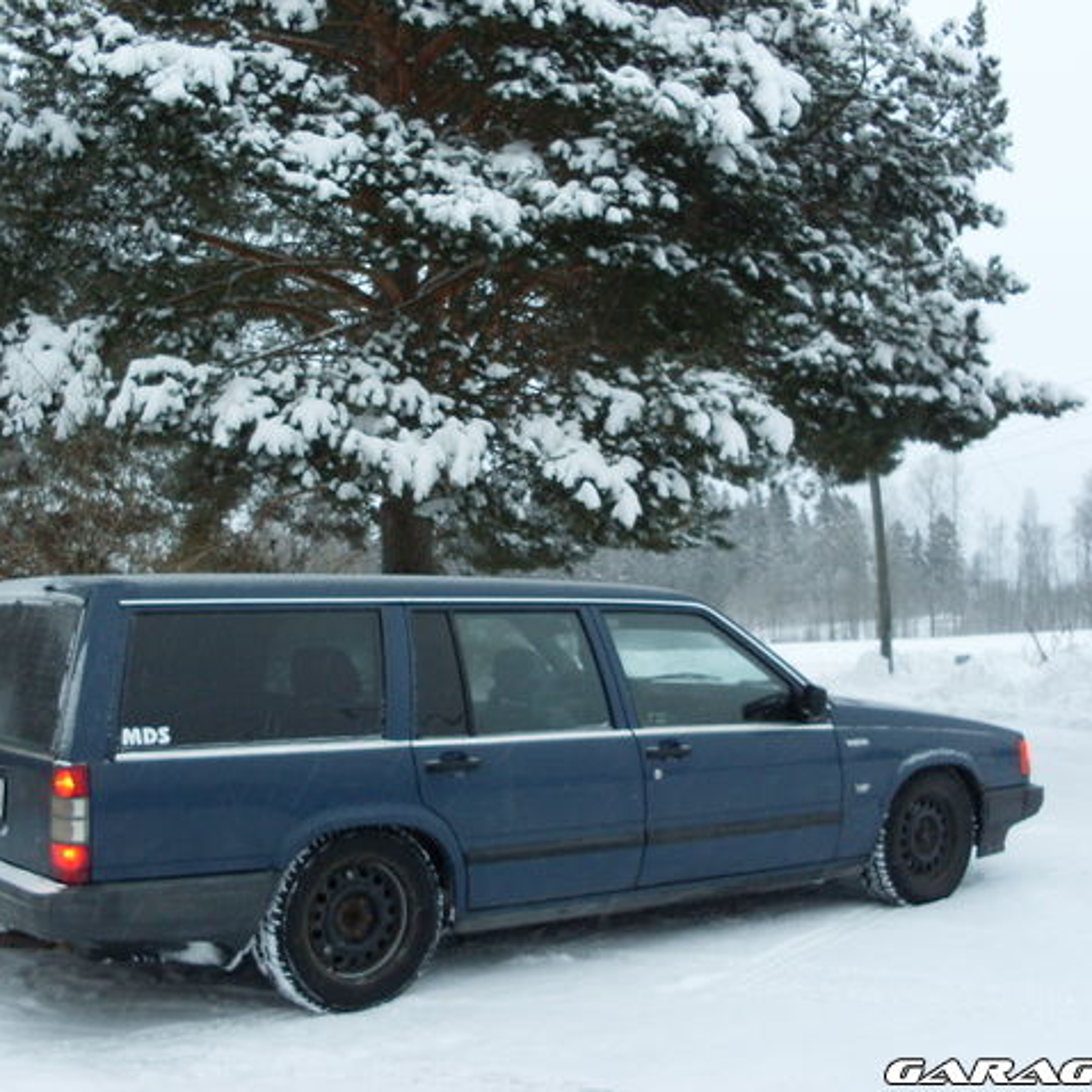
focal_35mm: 45
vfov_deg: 37.6
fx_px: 1606
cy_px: 546
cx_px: 546
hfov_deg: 37.6
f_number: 2.8
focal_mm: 6.3
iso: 100
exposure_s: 1/60
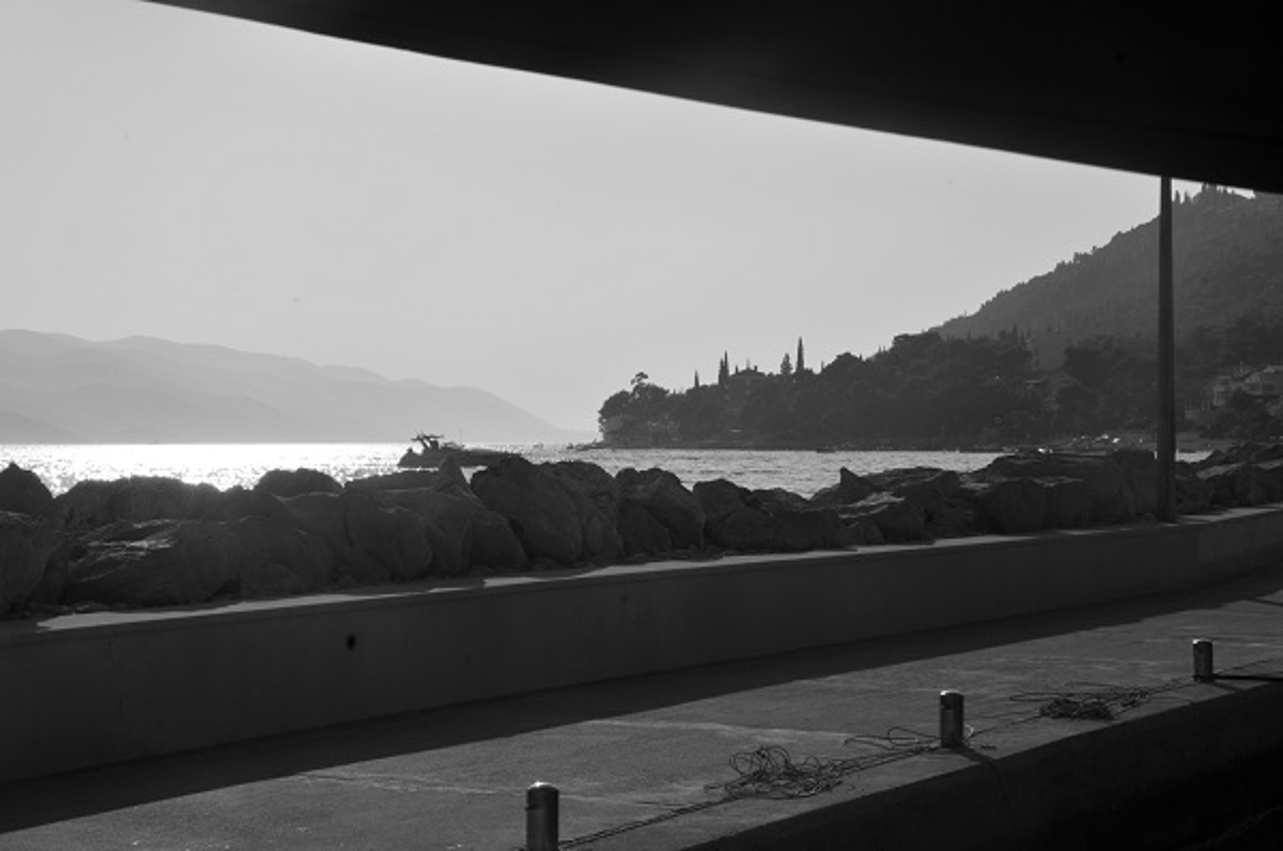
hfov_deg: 27.0
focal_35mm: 75
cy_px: 426
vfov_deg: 18.1
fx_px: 2669
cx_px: 642
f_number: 22
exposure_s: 1/320
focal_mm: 50
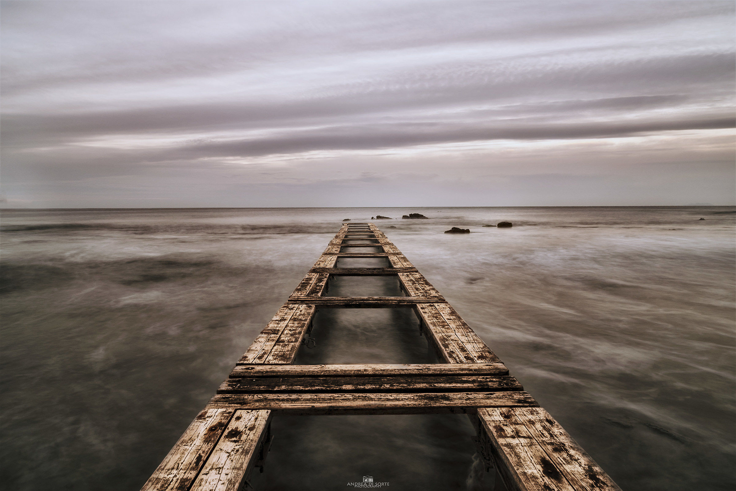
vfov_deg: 59.5
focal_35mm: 21
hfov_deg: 81.2
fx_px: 429
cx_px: 368
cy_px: 246
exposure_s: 3
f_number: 9
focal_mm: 21
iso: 250
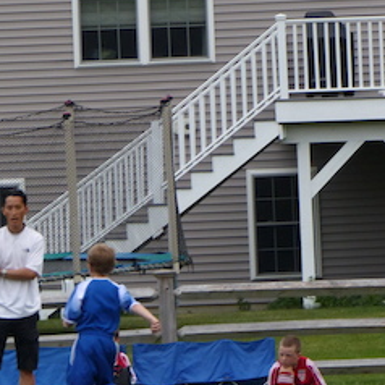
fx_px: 5411
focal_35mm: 430
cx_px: 172
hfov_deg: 4.1
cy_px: 121
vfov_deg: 4.1
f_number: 2.8
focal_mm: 39.1
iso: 200
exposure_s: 1/500
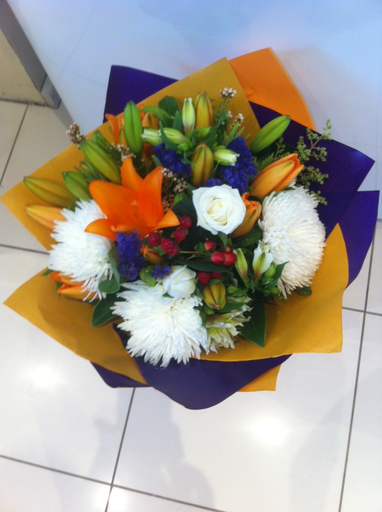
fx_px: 516
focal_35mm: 35
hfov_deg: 40.6
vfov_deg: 52.7
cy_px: 256
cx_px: 191
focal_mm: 3.85
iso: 80
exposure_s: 1/15
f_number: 2.8
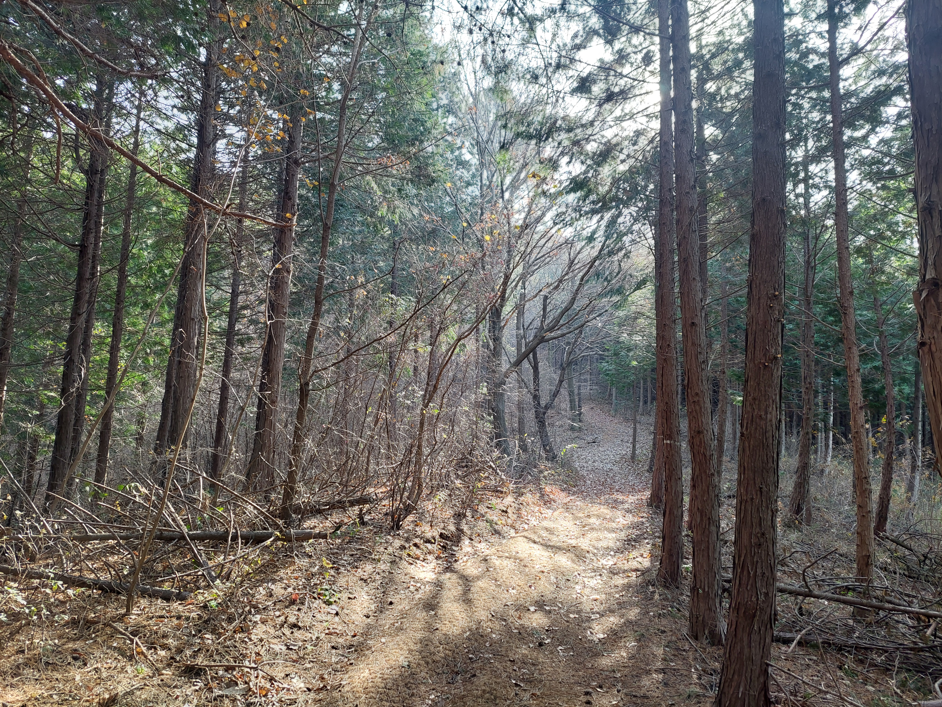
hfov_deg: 69.4
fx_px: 680
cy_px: 354
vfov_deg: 54.9
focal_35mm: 25
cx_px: 471
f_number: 1.8
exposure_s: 1/60
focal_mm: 5.23
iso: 50
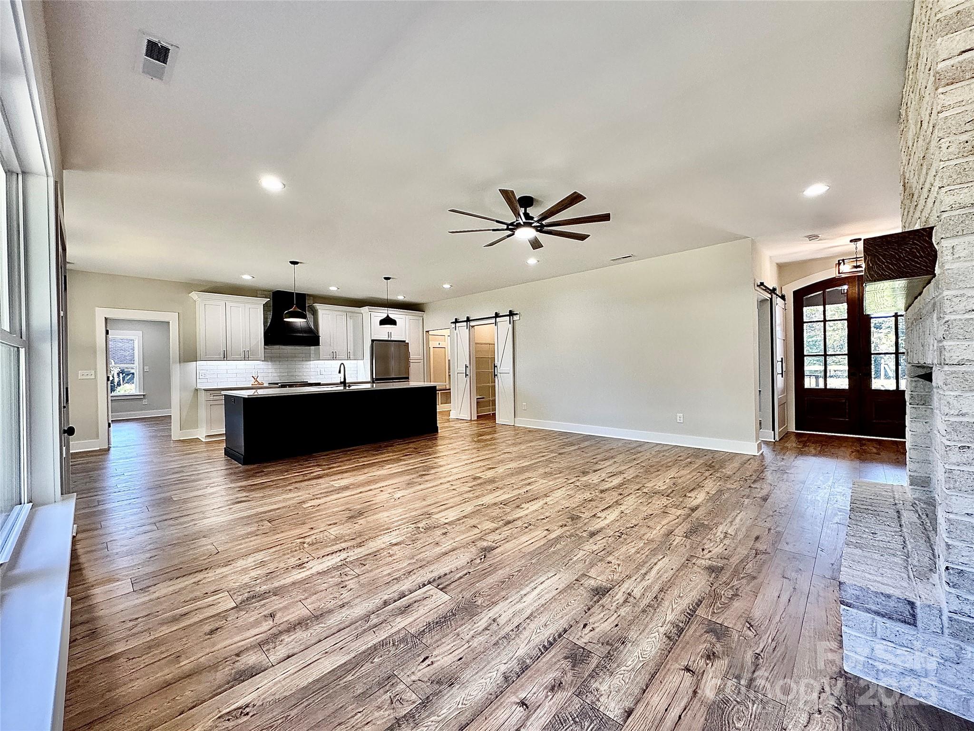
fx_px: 394
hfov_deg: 102.1
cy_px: 366
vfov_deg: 85.7
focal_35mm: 14
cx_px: 487
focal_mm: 2.22
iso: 200
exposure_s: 1/120
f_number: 2.2
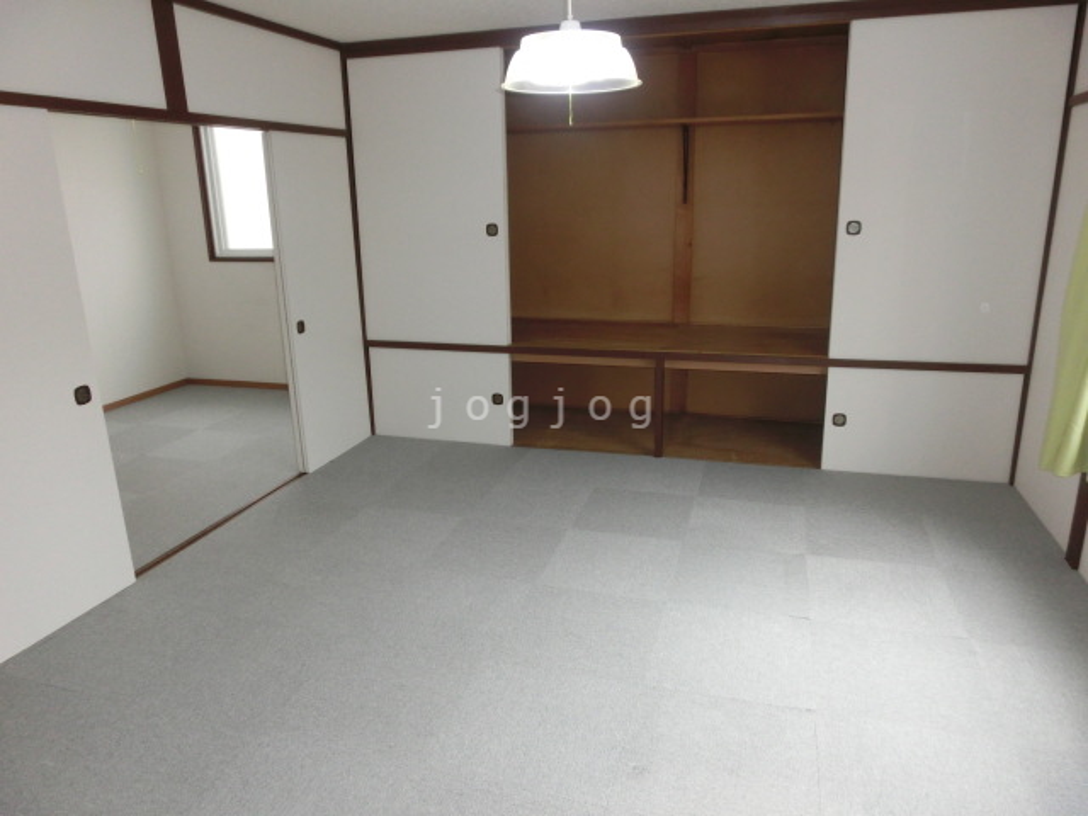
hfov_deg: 71.6
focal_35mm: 24
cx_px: 544
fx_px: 754
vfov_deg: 56.8
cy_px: 408
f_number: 3
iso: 250
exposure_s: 1/125
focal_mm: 4.24
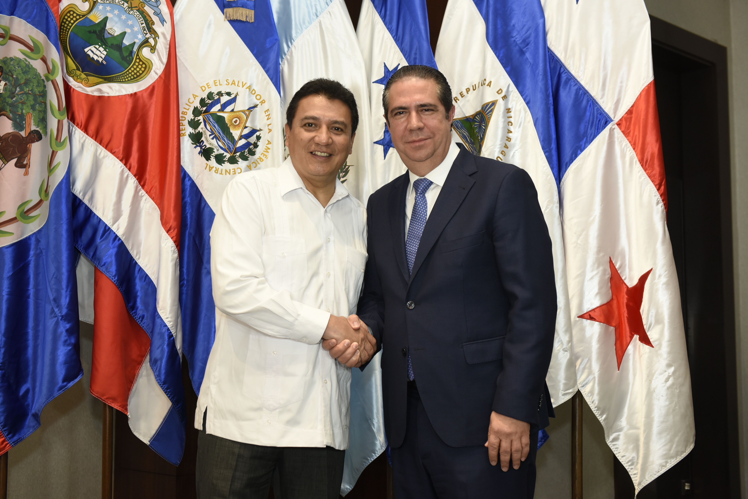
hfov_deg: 38.9
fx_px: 1060
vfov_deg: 26.5
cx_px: 356
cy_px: 250
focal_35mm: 51
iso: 1250
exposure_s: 1/100
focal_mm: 48
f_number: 4.5
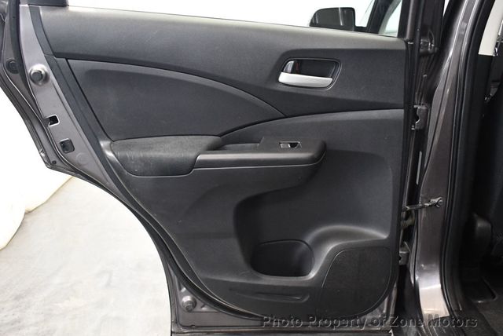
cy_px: 168
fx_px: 503
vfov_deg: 36.9
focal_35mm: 36
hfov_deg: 53.1
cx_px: 252
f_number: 3.5
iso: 3200
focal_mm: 18
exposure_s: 1/80
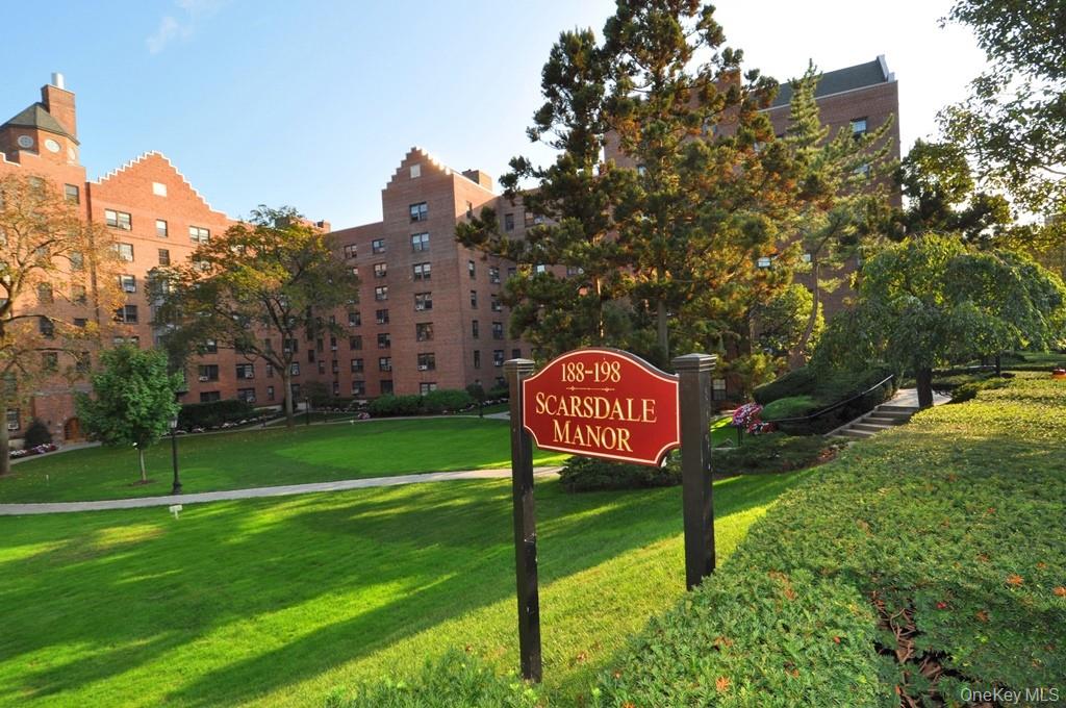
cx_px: 533
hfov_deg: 100.5
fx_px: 444
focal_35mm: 15
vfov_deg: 77.2
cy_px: 354
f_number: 6.3
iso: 200
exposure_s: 1/160
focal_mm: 10
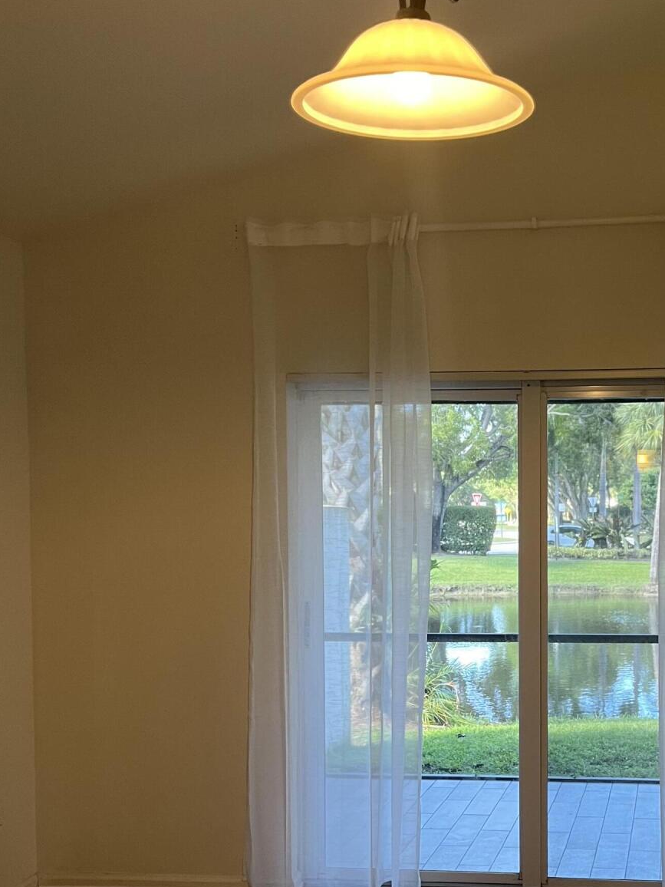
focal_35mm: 45
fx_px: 1153
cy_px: 553
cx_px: 573
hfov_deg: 31.0
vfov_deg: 41.8
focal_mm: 5.1
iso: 100
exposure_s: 1/60
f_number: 1.6
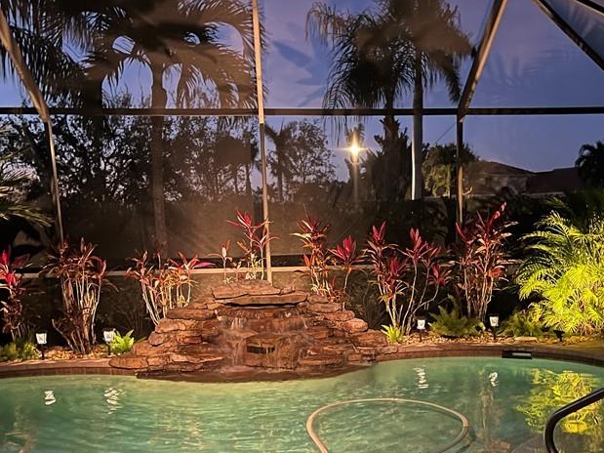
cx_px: 383
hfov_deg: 43.5
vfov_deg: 32.6
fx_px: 750
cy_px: 366
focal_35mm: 43
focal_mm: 5.1
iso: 640
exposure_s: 1/12
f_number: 1.6
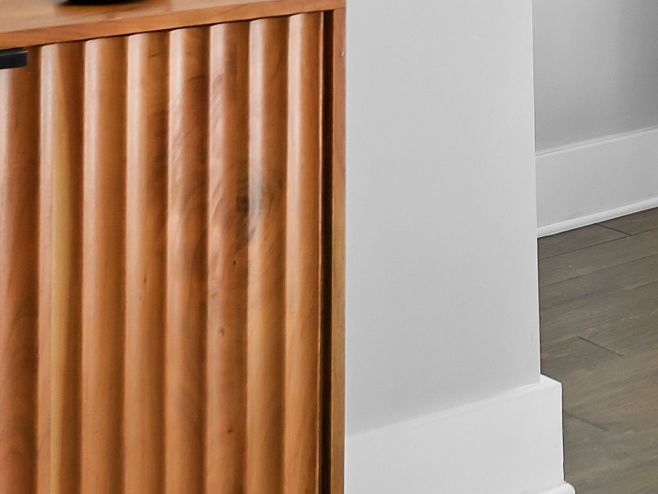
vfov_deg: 12.4
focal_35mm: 110
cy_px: -375
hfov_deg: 16.6
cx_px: 920
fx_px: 2091
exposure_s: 1/100
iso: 400
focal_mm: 23
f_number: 4
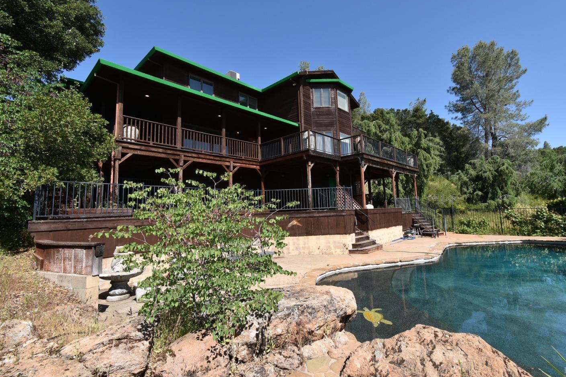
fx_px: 252
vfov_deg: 73.8
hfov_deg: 96.7
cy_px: 184
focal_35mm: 16
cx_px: 295
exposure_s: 1/200
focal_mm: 10
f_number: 8
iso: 100
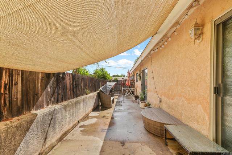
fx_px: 97
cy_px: 78
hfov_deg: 100.4
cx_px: 116
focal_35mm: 15
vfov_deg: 77.4
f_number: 8
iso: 100
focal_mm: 10
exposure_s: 1/250
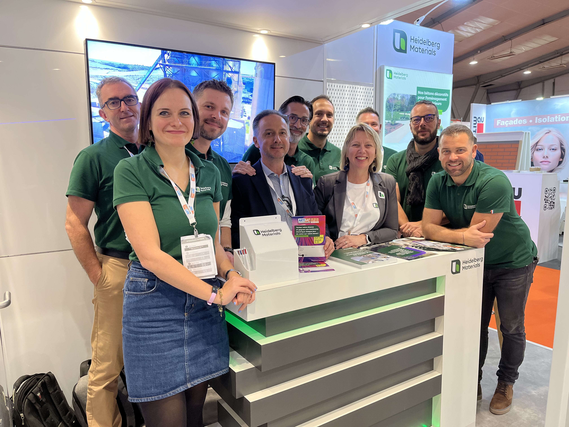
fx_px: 427
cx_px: 284
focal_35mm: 26
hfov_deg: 67.3
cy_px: 214
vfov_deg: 53.1
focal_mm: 5.1
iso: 125
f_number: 1.6
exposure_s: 1/100
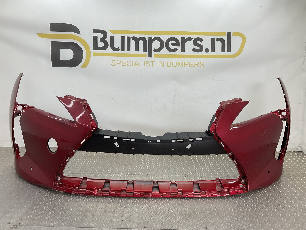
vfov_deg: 48.2
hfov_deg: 61.7
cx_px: 153
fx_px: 256
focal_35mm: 29
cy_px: 115
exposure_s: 1/130
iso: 16
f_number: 1.8
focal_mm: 3
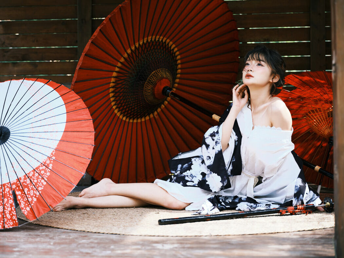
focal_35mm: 63
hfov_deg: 30.7
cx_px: 172
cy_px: 129
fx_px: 626
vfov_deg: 23.3
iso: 250
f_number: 4
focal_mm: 79.6
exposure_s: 1/125
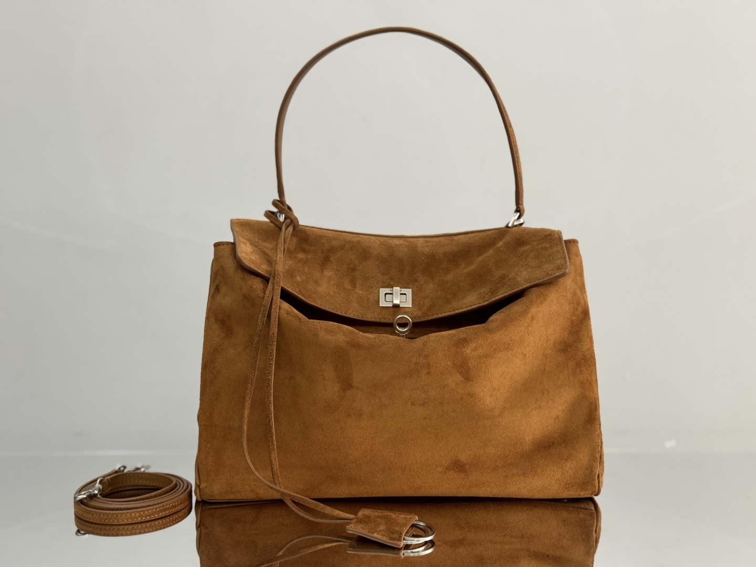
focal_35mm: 48
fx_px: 1048
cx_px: 378
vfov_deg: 30.3
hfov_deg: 39.7
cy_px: 284
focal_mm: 6.76
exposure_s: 1/60
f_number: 1.78
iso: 100
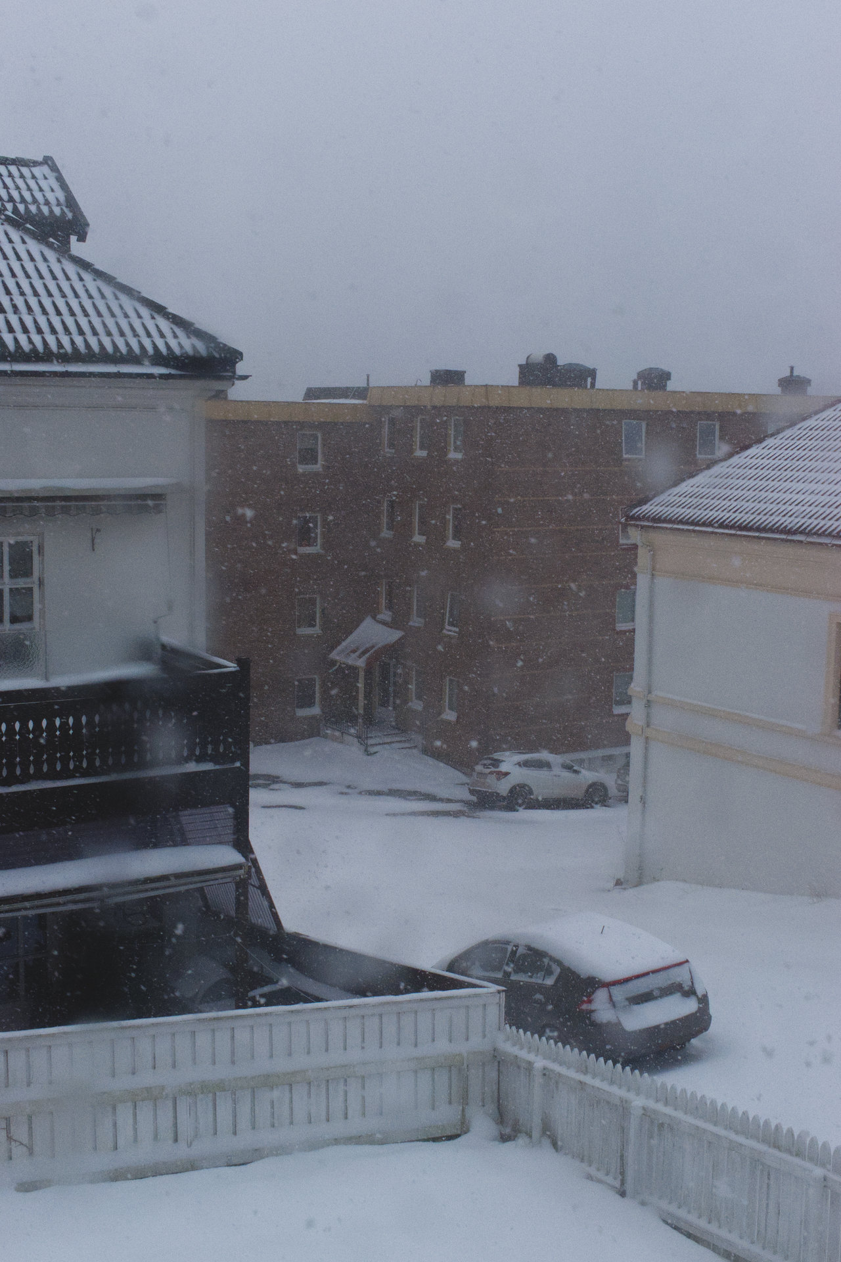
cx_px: 420
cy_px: 631
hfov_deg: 34.2
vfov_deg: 49.6
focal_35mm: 39
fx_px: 1367
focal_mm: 26
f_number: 11
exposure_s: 1/200
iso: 1250
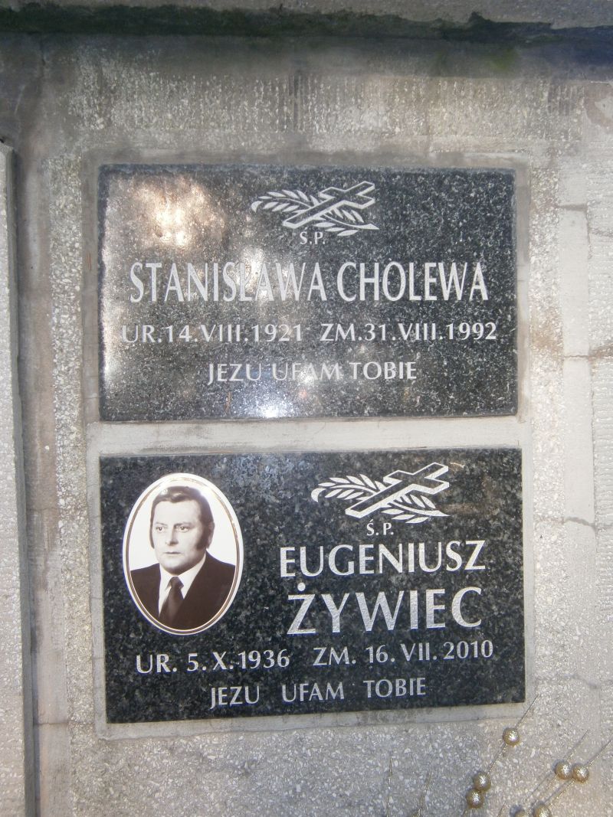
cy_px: 408
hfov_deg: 45.4
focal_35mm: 31
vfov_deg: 58.4
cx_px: 306
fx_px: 732
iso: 125
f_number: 2.9
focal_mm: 5.5
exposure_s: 1/30
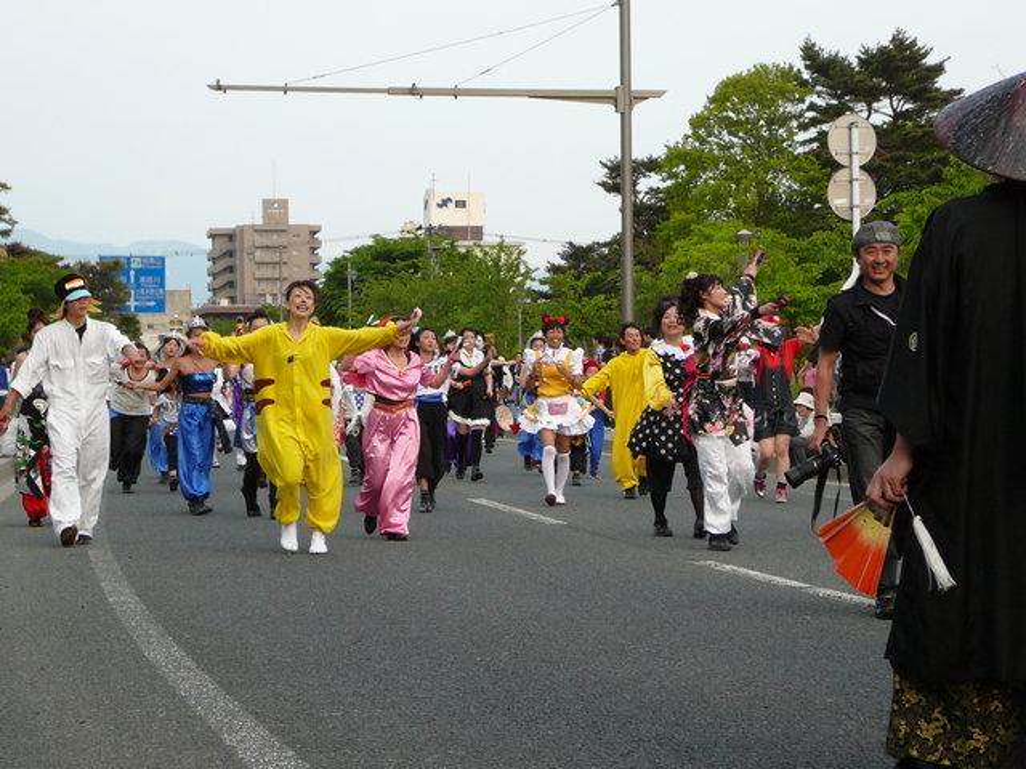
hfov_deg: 18.7
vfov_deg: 14.1
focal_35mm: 105
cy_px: 384
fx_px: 3112
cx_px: 513
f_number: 3.9
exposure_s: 1/200
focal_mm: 15.6
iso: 100
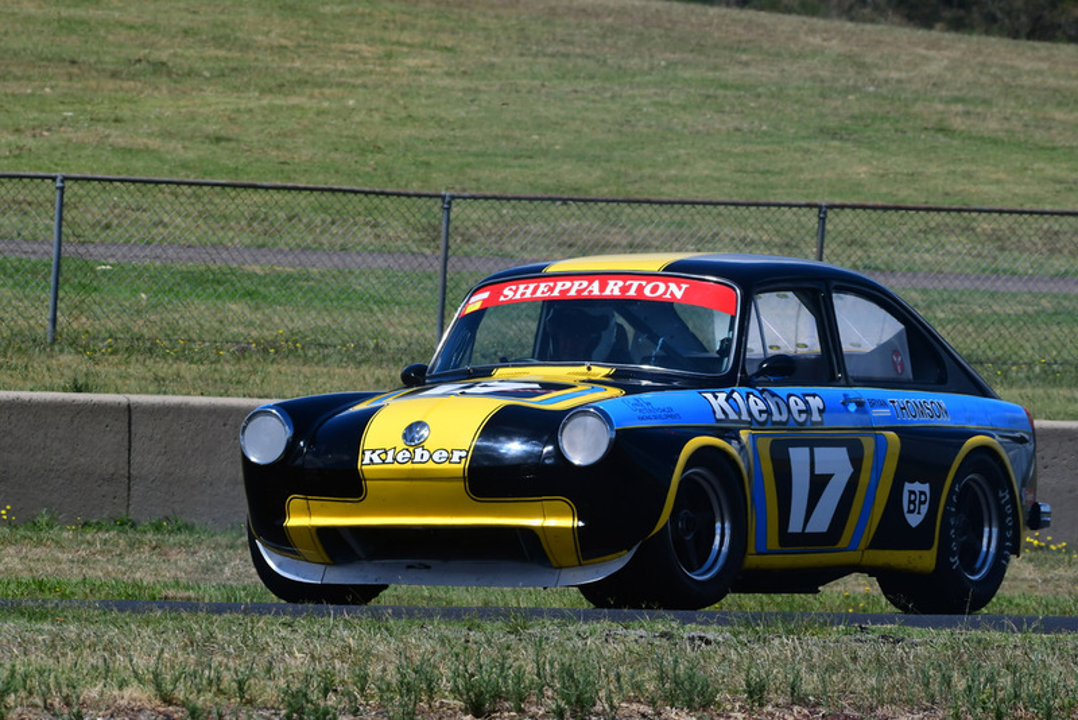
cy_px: 360
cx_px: 539
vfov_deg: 4.6
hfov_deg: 6.9
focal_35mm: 300
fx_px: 8986
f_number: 11
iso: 250
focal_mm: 200
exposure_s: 1/640
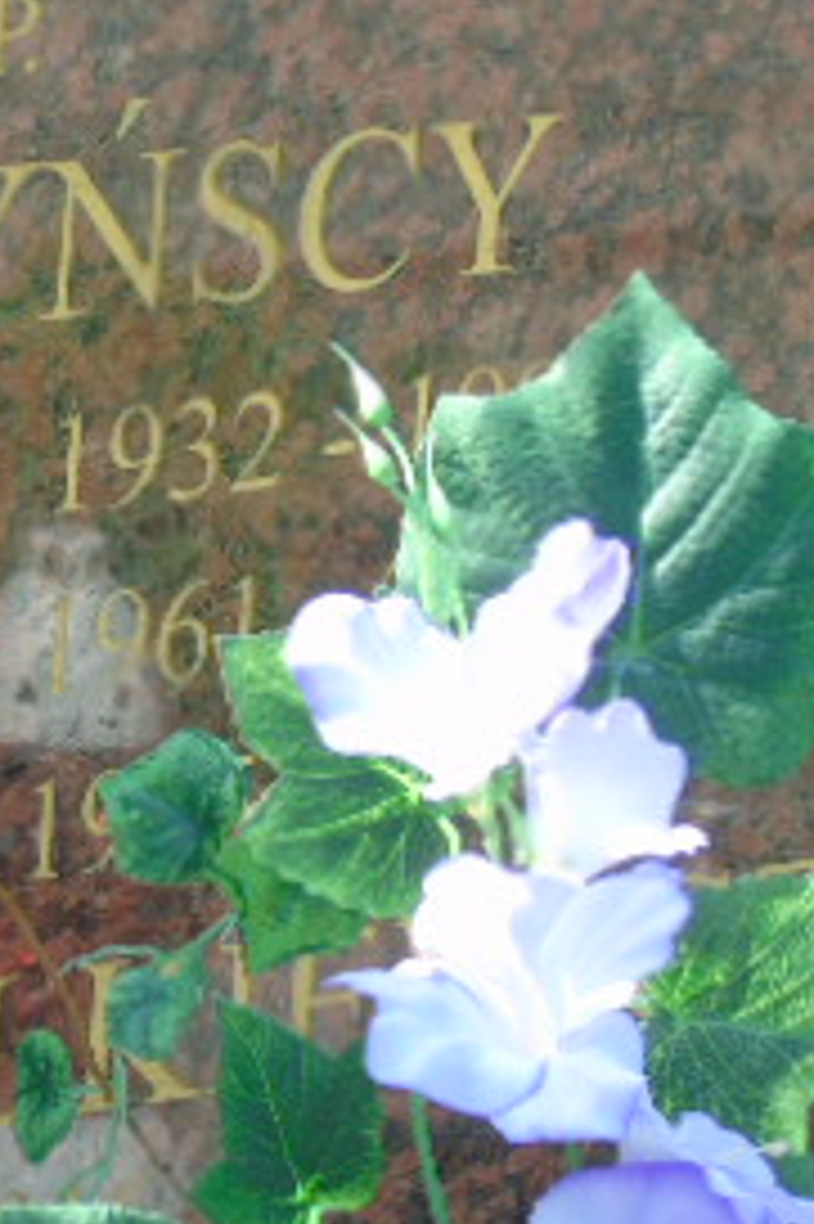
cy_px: 621
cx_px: -207
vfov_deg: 6.8
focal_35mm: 304
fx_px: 10323
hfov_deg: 4.5
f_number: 4.6
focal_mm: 22
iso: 80
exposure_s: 1/100
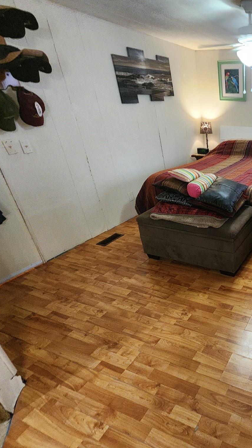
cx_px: 259
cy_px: 224
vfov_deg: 89.6
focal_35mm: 19
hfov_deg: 47.2
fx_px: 226
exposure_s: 1/30
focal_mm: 2.2
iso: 500
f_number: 2.2
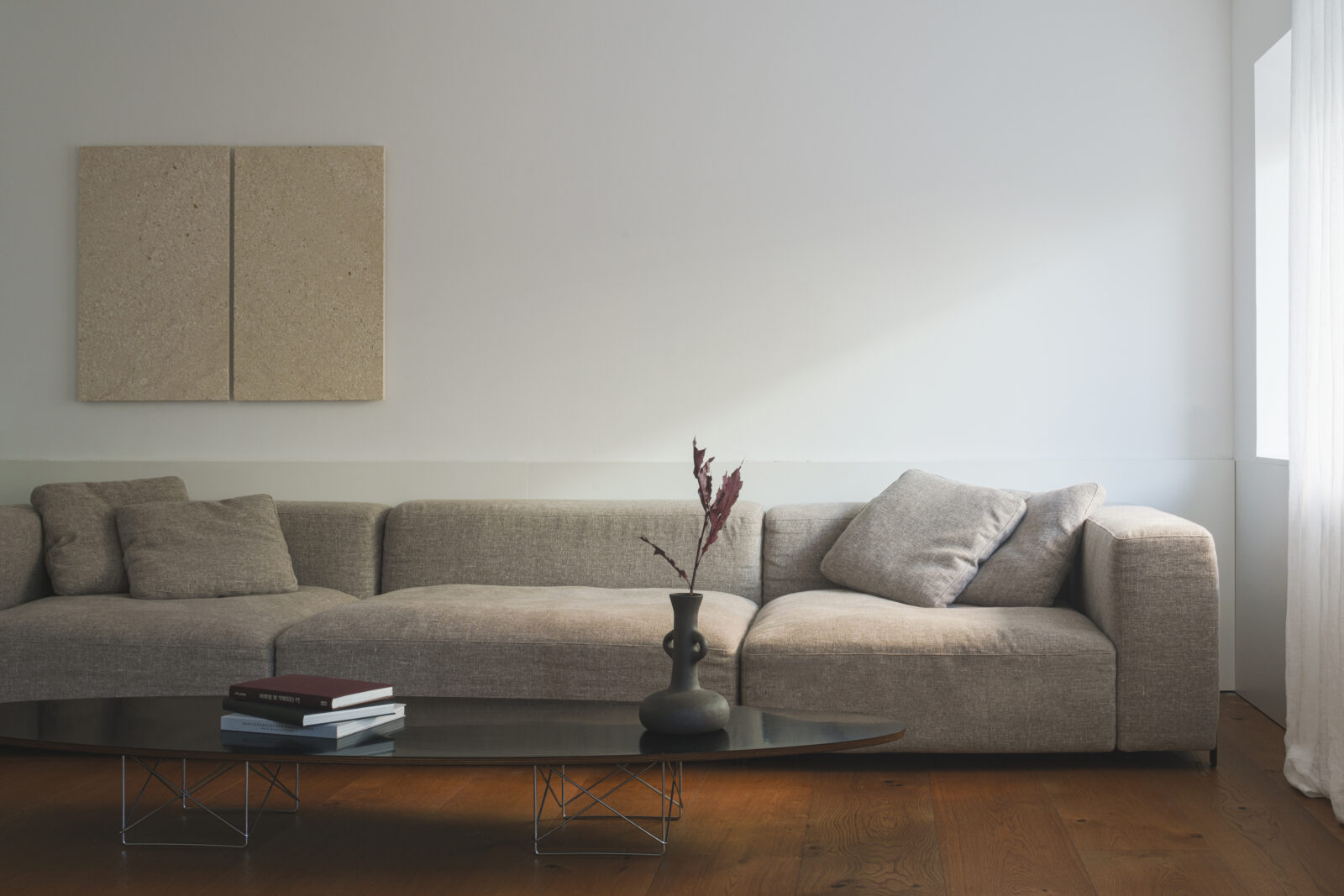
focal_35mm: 45
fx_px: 1680
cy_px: 448
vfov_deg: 29.9
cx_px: 672
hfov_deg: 43.6
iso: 160
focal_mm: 45
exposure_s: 1/1.25
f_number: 13
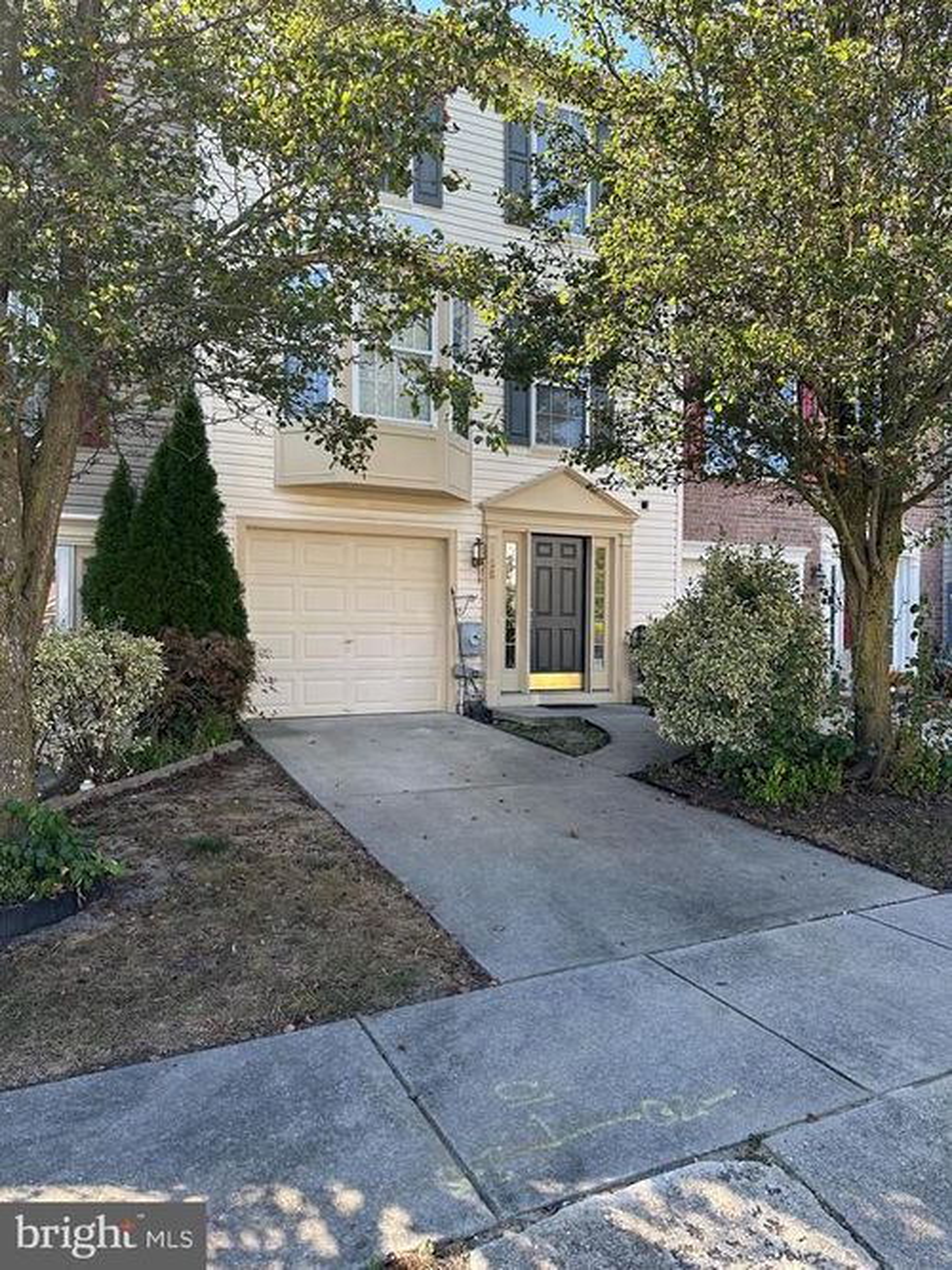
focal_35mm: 24
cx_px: 476
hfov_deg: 56.8
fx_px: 880
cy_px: 635
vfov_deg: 71.6
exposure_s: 1/558
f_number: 1.78
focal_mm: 6.86
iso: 80
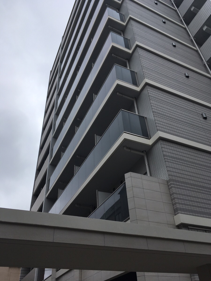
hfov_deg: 48.2
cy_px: 140
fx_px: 236
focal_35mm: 29
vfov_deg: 61.7
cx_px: 106
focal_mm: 4.15
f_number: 2.2
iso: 25
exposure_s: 1/1570
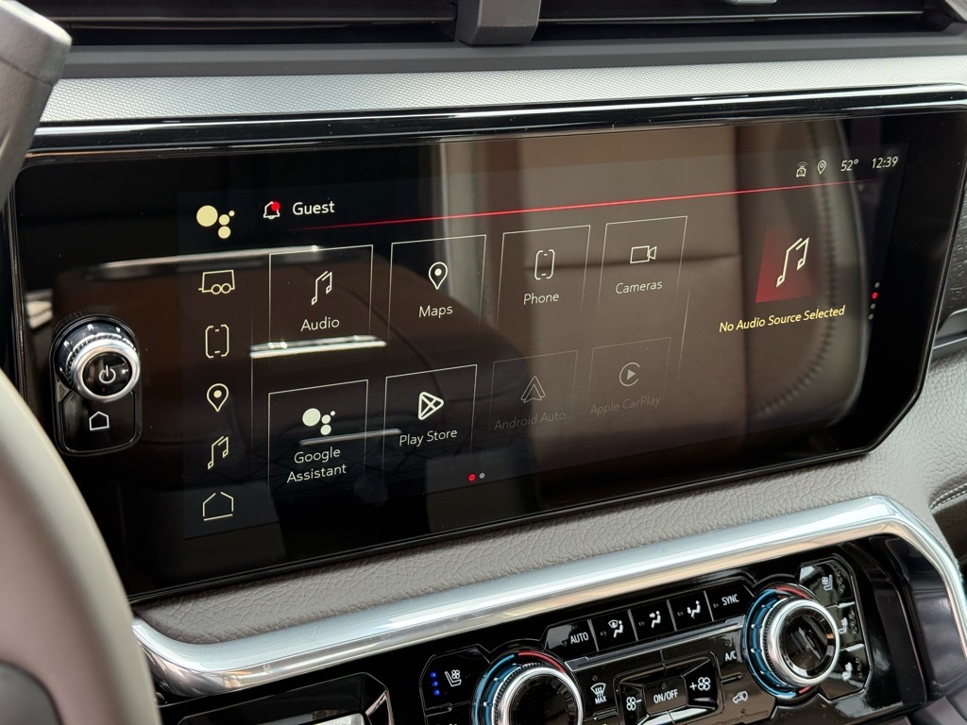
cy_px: 362
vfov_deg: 30.3
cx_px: 484
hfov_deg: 39.7
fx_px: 1341
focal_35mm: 48
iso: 160
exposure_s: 1/130
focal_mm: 6.76
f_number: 1.78
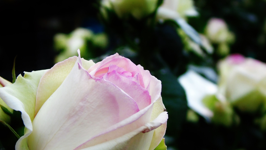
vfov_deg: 12.9
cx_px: 133
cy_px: 71
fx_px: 663
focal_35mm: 94
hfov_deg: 22.7
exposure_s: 1/250
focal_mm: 15
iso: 320
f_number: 4.1
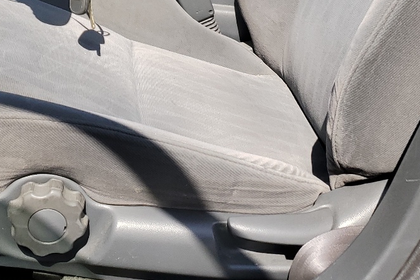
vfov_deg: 19.5
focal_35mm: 65
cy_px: -71
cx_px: 82
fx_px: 758
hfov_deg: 30.2
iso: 50
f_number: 1.5
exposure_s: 1/1667
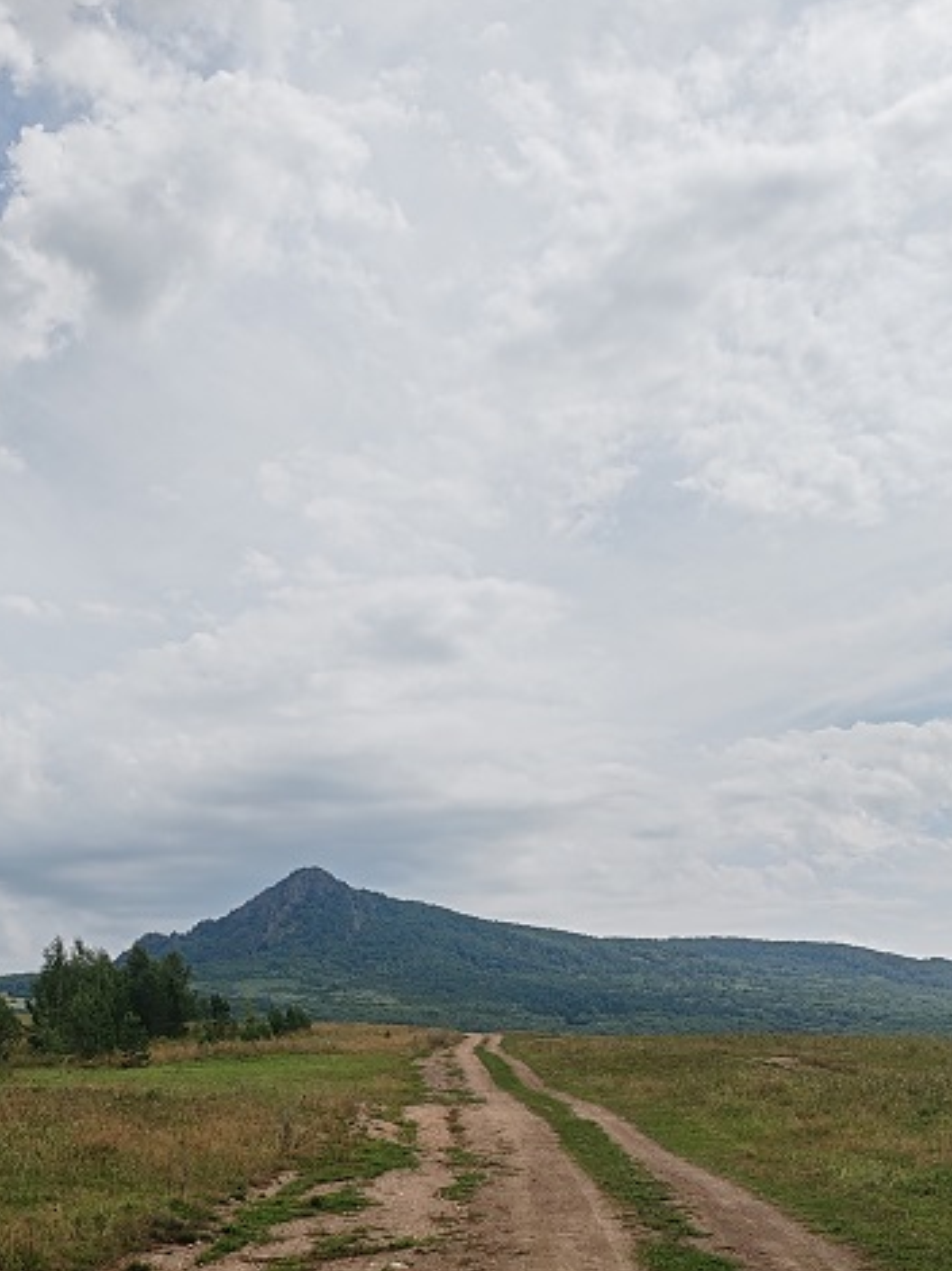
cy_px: 717
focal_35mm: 46
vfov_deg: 41.2
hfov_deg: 31.1
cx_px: 279
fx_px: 1688
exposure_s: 1/1600
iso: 50
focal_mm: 6.12
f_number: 1.9
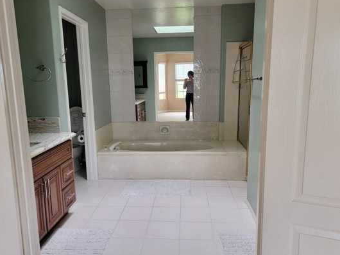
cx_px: 160
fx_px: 285
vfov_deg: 48.2
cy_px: 126
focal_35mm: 29
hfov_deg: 61.6
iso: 50
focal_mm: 6.7
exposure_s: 1/120
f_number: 1.8
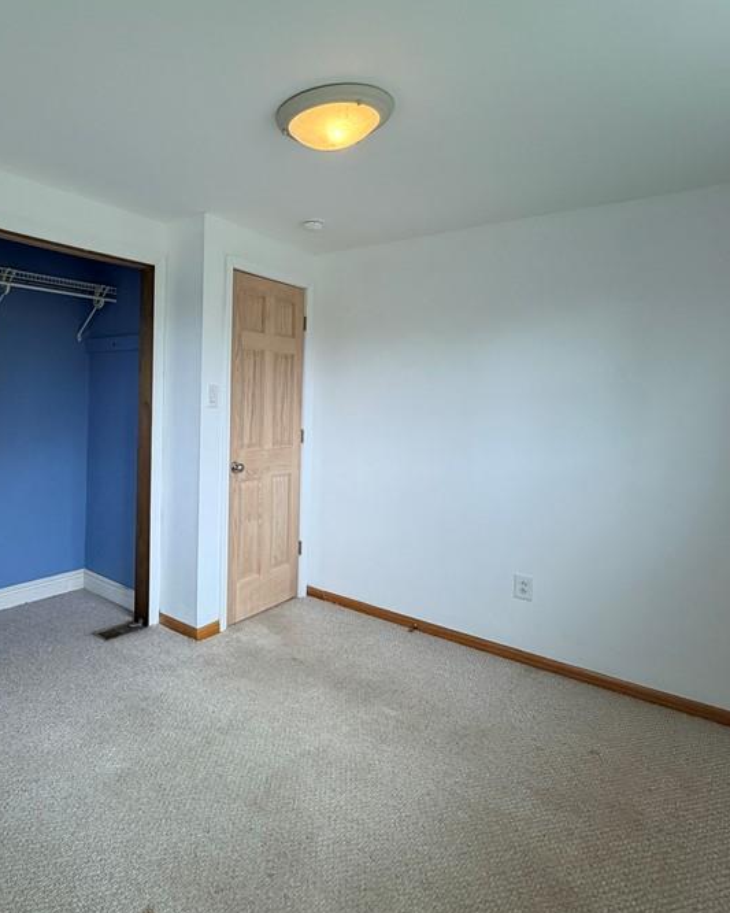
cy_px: 404
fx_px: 567
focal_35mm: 21
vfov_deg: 77.3
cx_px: 182
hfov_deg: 61.8
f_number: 2.2
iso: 160
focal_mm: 2.22
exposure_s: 1/120
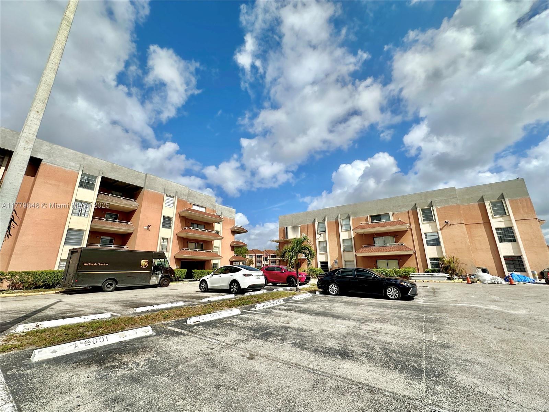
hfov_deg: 102.1
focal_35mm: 14
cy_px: 206
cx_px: 274
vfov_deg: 85.7
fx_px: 222
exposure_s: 1/4000
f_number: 2.2
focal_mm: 2.22
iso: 50
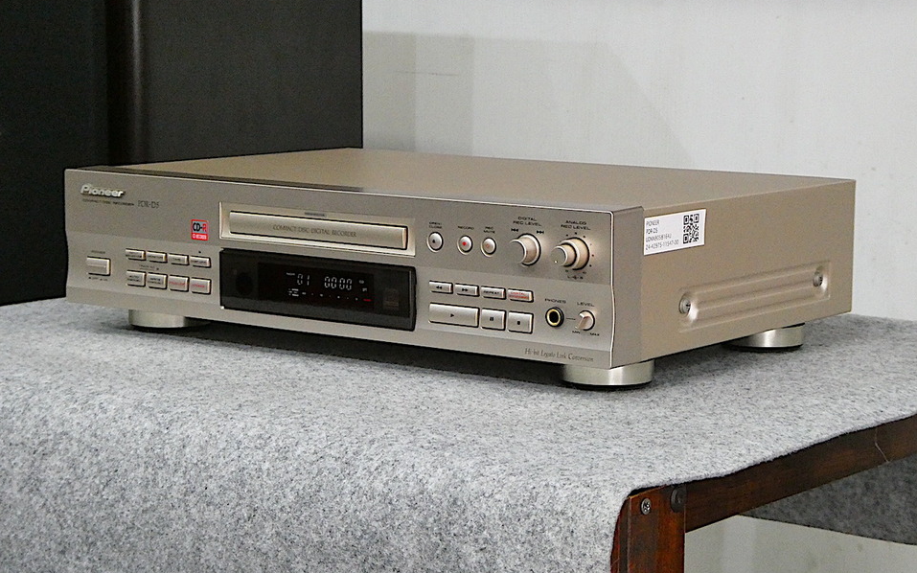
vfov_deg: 15.5
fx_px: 2099
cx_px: 459
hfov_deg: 24.6
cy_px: 262
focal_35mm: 84
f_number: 4.7
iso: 800
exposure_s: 1/80
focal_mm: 14.1
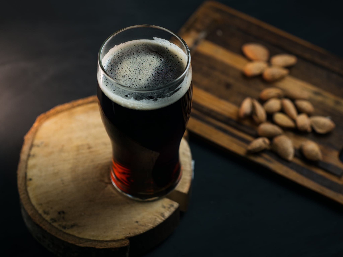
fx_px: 1110
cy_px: 128
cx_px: 172
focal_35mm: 112
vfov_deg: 13.2
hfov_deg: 17.6
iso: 200
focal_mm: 56
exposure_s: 1/320
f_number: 2
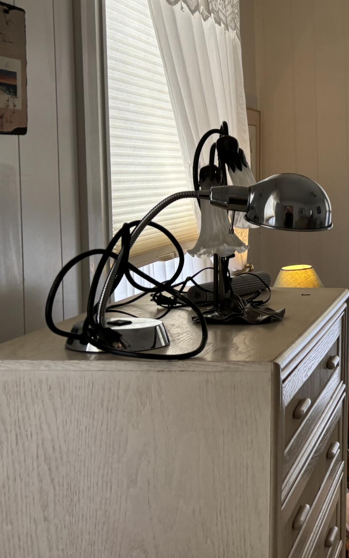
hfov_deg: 18.2
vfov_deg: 34.5
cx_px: 593
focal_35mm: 59
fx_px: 898
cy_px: 245
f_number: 1.6
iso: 50
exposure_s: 1/120
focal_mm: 5.96
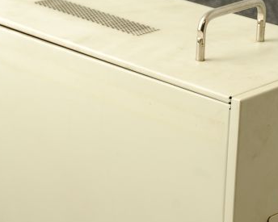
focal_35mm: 160
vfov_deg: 9.5
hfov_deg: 12.1
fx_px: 1316
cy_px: 269
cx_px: 154
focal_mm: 65
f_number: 5.6
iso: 800
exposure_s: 1/100
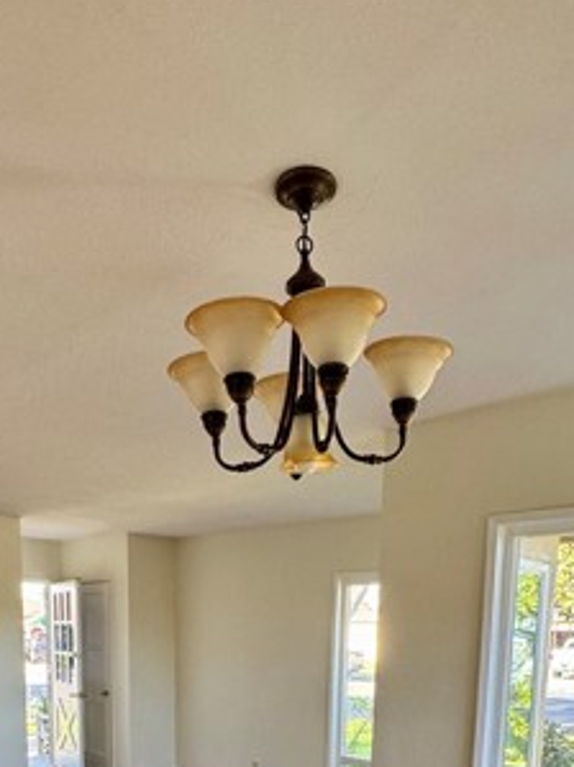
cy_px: 723
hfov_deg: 46.6
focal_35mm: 30
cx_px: 249
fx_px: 664
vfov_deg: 51.2
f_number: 2.2
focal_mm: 2.22
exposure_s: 1/99
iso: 160
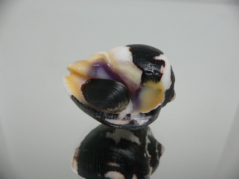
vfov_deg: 40.7
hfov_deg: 52.6
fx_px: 242
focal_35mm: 35
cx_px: 120
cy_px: 90
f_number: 2.8
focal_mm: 4.6
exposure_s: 1/50
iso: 200
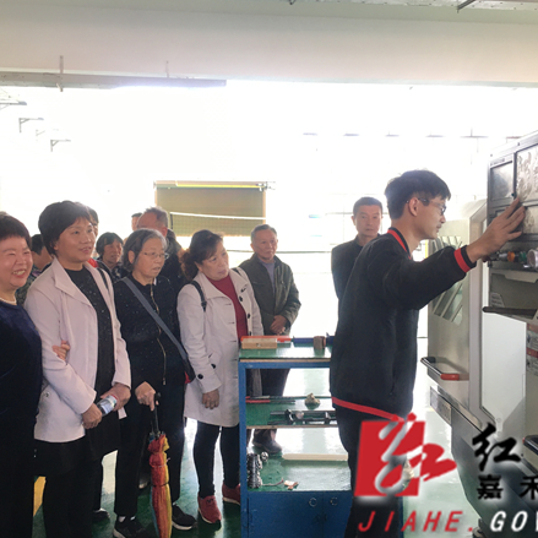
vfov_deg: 47.2
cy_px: 265
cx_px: 265
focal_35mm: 35
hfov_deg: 47.2
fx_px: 615
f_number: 2.2
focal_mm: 4.15
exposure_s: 1/33
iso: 50
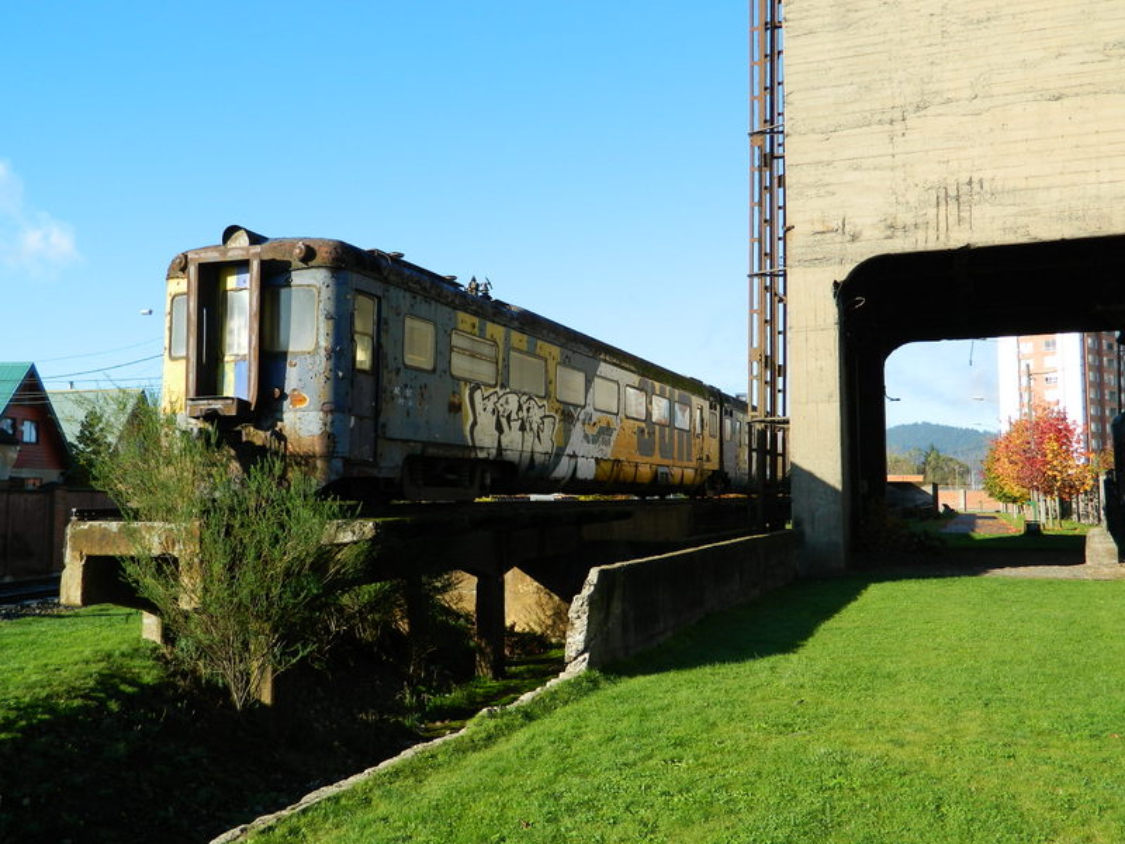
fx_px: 1007
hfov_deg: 58.4
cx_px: 562
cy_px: 422
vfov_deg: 45.4
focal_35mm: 31
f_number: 3.2
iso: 80
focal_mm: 5.6
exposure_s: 1/400
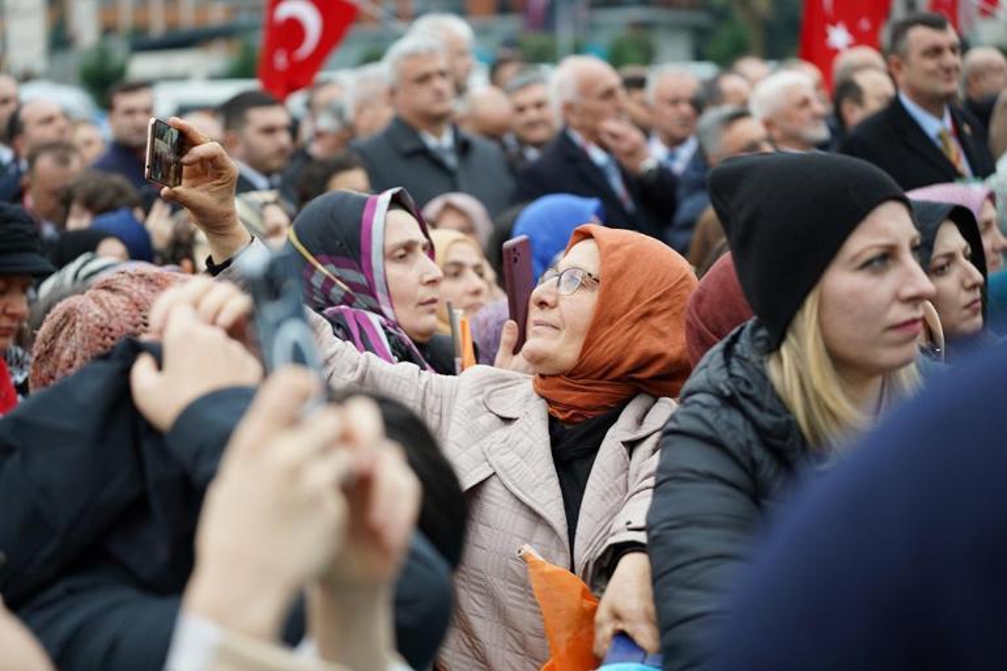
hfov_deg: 28.8
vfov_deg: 19.4
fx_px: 1958
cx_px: 504
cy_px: 336
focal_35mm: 70
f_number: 2.8
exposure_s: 1/80
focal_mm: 70
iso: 160
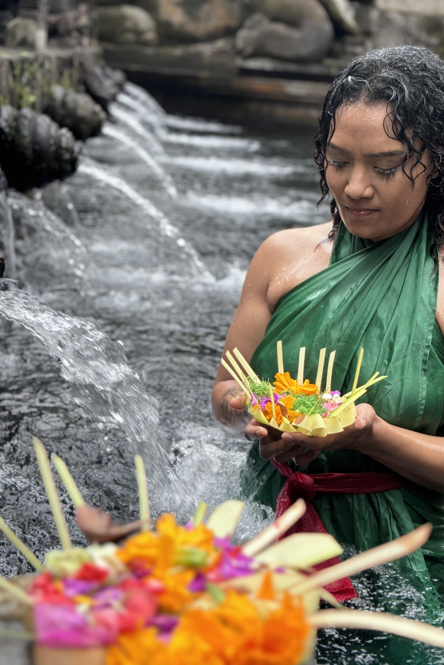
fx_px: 925
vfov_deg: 39.6
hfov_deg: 27.0
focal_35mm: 50
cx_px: 246
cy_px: 332
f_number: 1.78
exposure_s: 1/79
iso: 100
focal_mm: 6.86
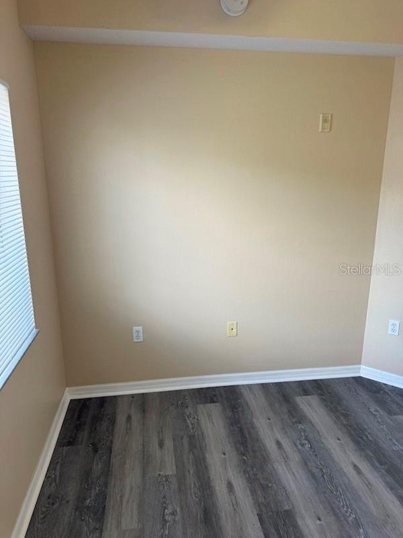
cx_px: 202
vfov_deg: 71.6
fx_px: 373
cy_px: 269
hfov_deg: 56.8
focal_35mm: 24
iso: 125
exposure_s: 1/121
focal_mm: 6.76
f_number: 1.78
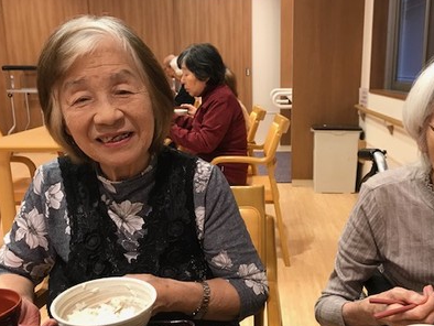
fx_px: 489
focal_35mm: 39
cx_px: 299
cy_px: 198
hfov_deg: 46.9
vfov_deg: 36.7
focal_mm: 3.99
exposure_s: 1/24
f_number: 1.8
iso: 40
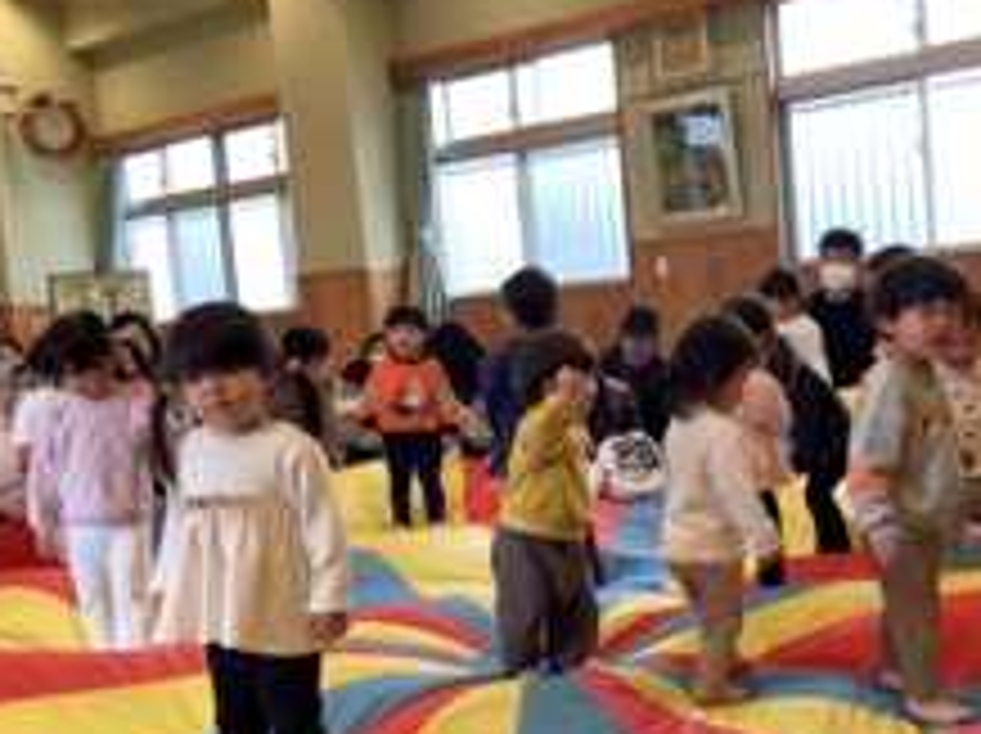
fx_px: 1274
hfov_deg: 41.7
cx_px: 630
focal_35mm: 45
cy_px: 414
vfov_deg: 32.1
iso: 50
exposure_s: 1/50
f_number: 1.8
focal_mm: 3.99
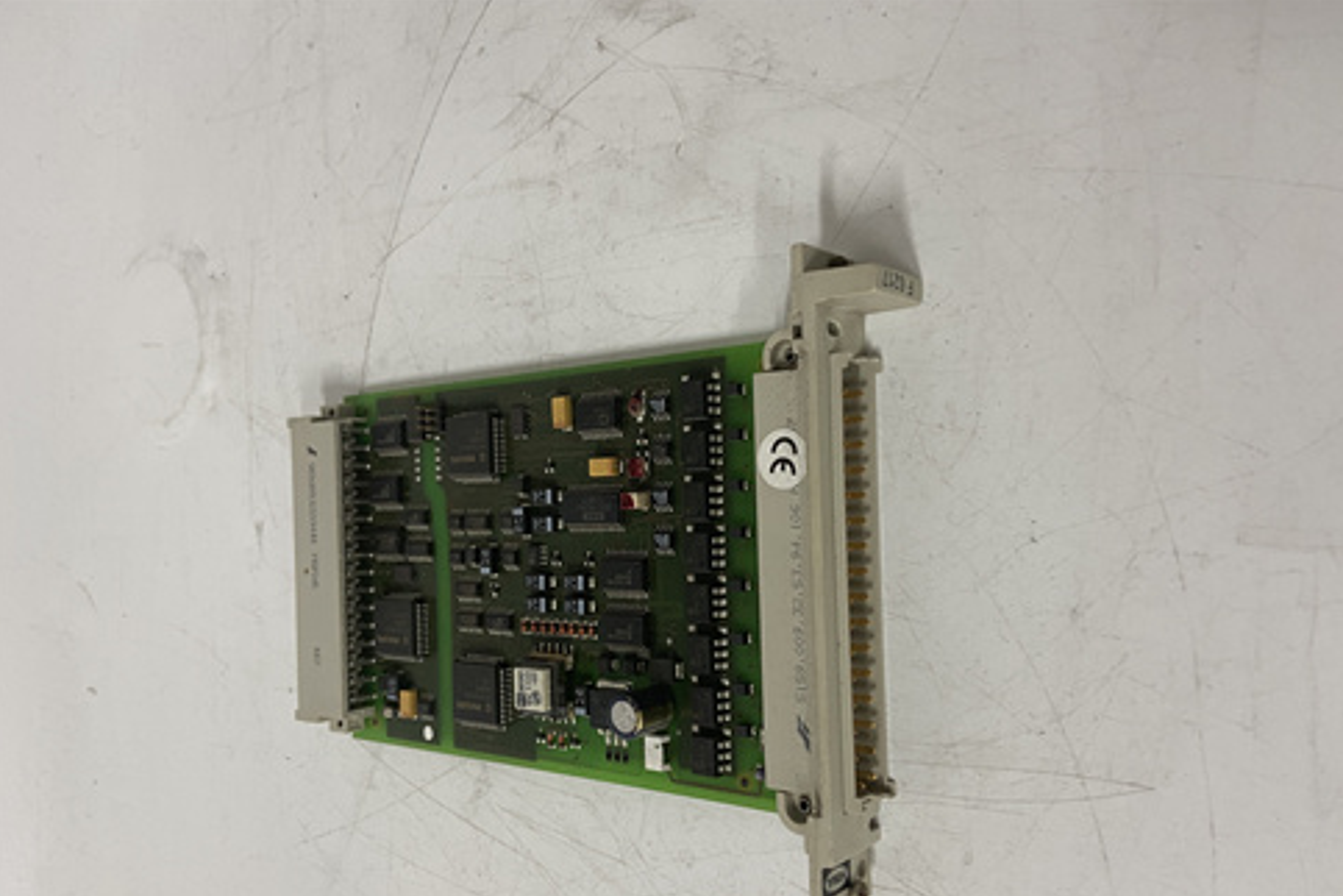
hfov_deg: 65.5
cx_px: 681
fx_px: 1044
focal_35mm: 28
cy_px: 516
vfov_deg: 46.3
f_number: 1.8
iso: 80
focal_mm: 4.25
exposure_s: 1/50
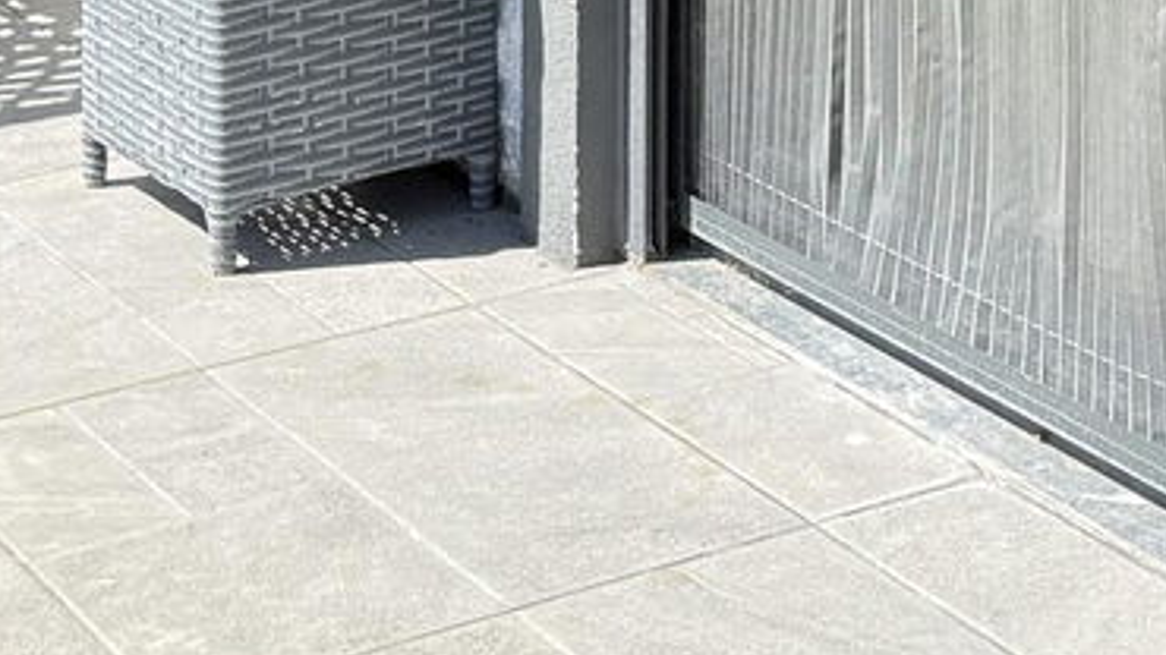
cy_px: -567
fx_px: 3493
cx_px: 624
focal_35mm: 113
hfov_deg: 18.9
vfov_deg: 10.1
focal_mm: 6.76
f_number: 1.78
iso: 100
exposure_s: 1/1174
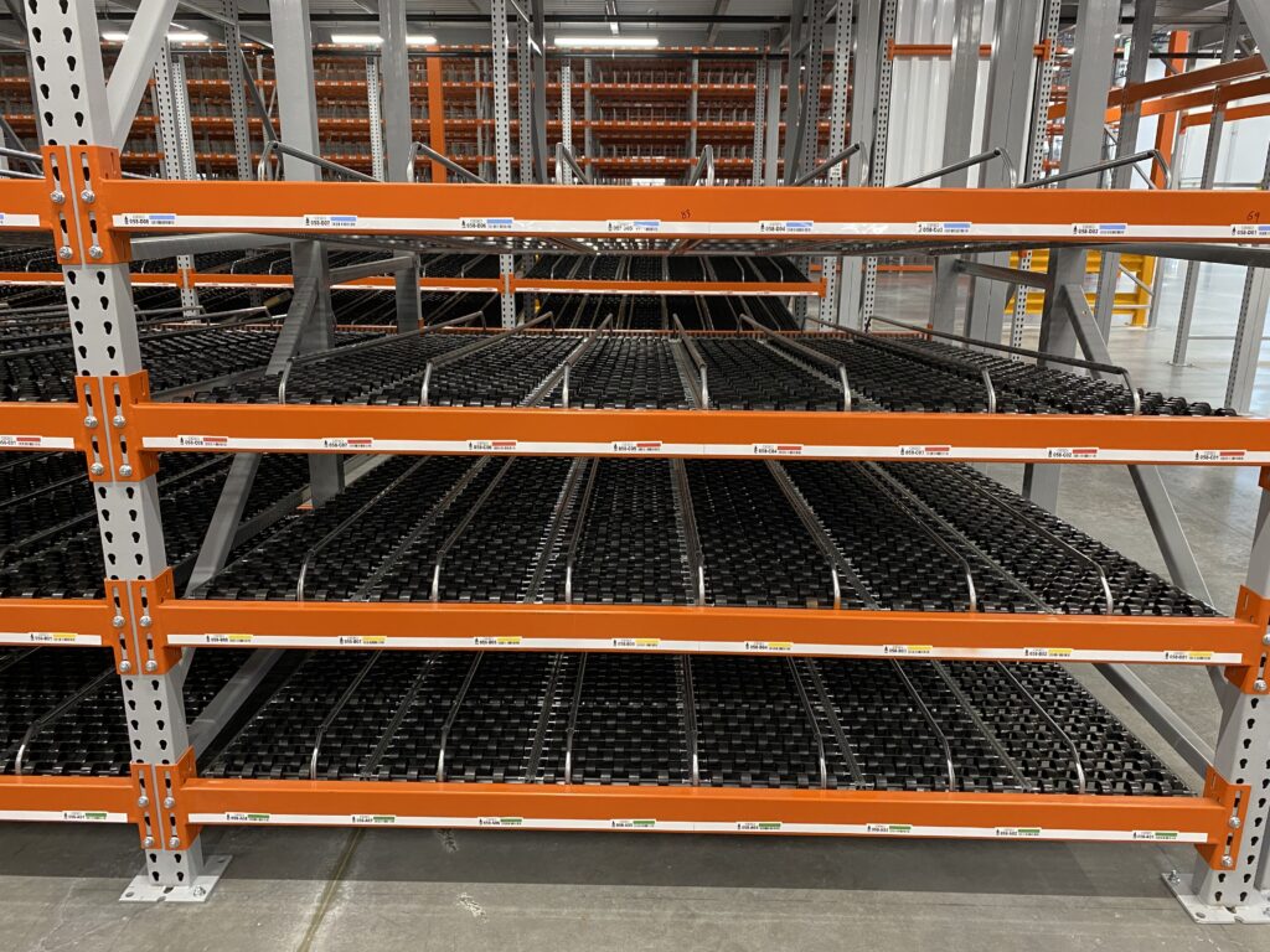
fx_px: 954
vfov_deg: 53.1
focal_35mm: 26
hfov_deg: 67.3
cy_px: 476
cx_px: 635
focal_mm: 4.25
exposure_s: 1/60
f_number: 1.8
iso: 250
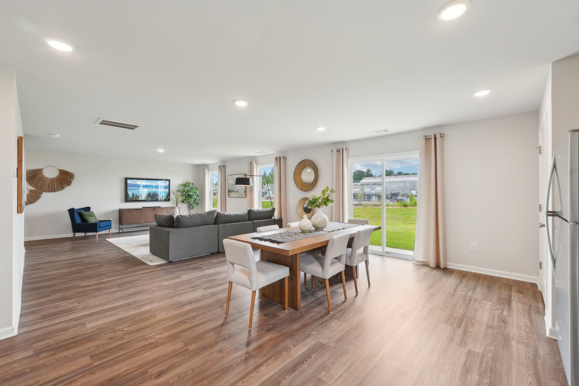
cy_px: 193
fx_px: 241
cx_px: 290
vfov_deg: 77.3
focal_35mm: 15
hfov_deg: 100.4
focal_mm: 10
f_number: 8
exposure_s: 1/30
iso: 320
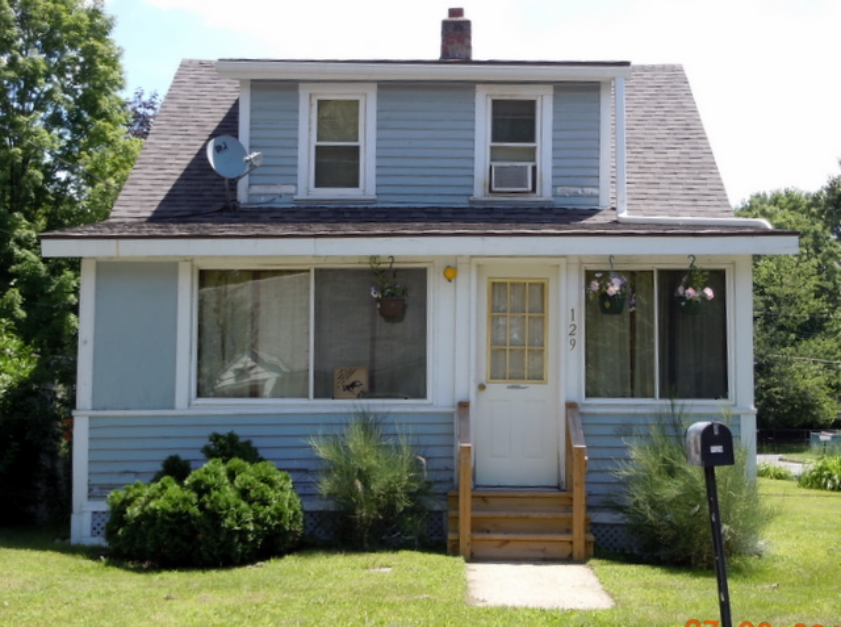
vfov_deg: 32.1
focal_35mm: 45
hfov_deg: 42.2
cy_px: 314
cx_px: 420
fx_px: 1091
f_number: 4.6
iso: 100
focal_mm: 8.1
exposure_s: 1/250
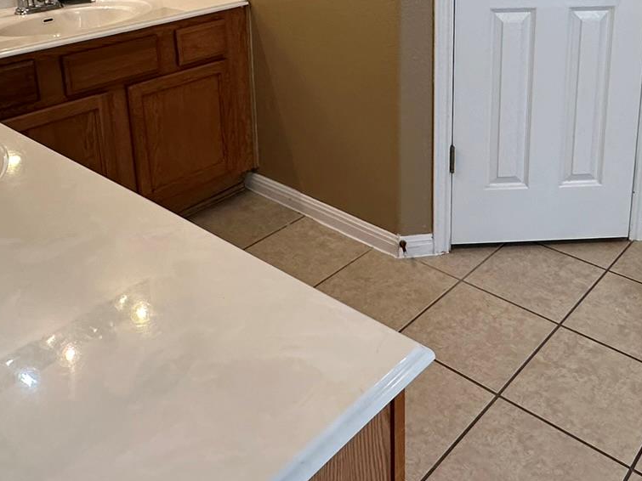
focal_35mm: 38
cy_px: 34
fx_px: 705
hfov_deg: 48.5
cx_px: 401
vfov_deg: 35.2
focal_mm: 2.22
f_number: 2.2
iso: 250
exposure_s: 1/120
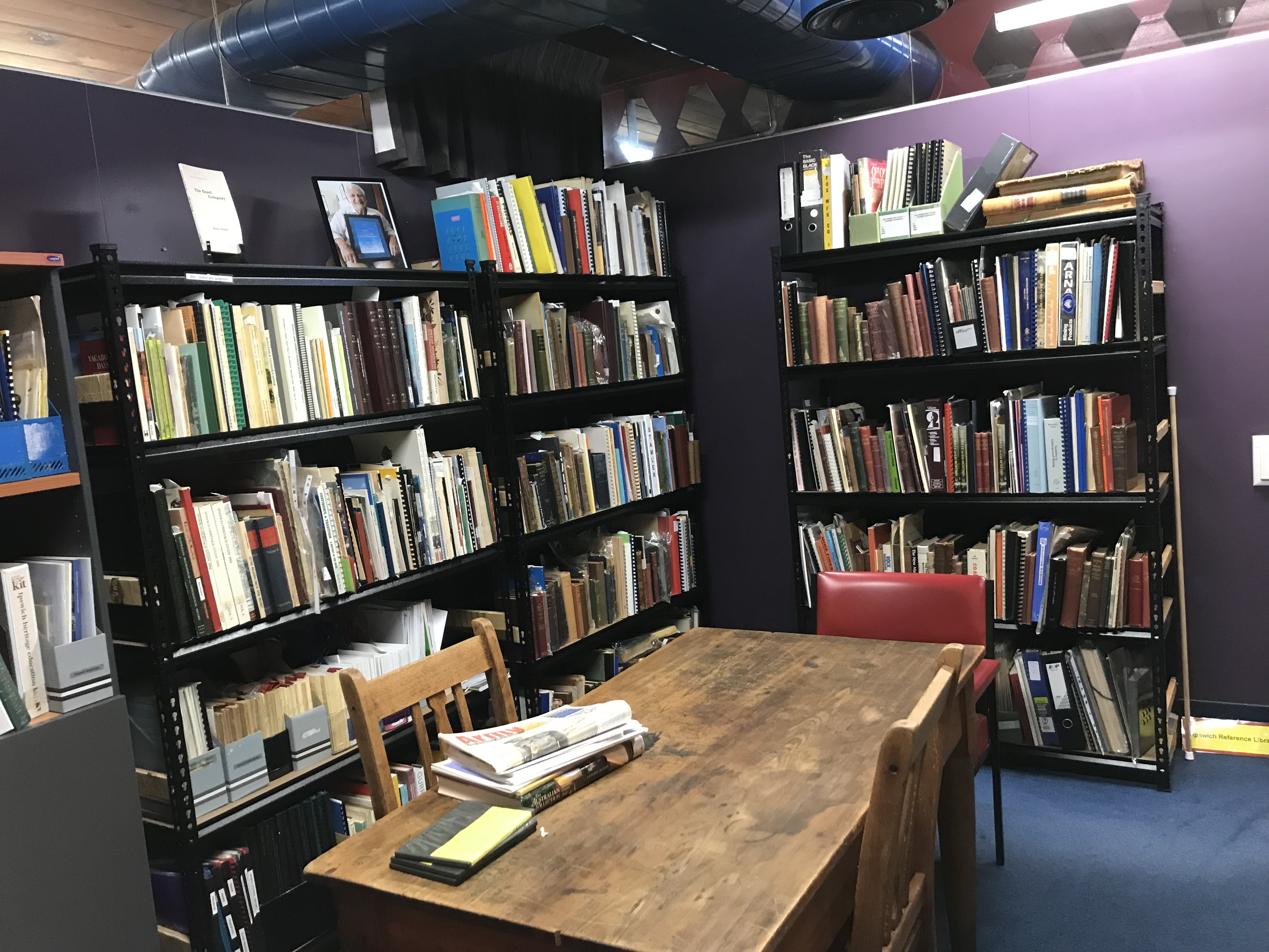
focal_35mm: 28
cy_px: 476
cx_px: 634
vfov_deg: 49.7
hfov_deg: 63.4
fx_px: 1026
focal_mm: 3.99
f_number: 1.8
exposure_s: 1/17
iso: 100
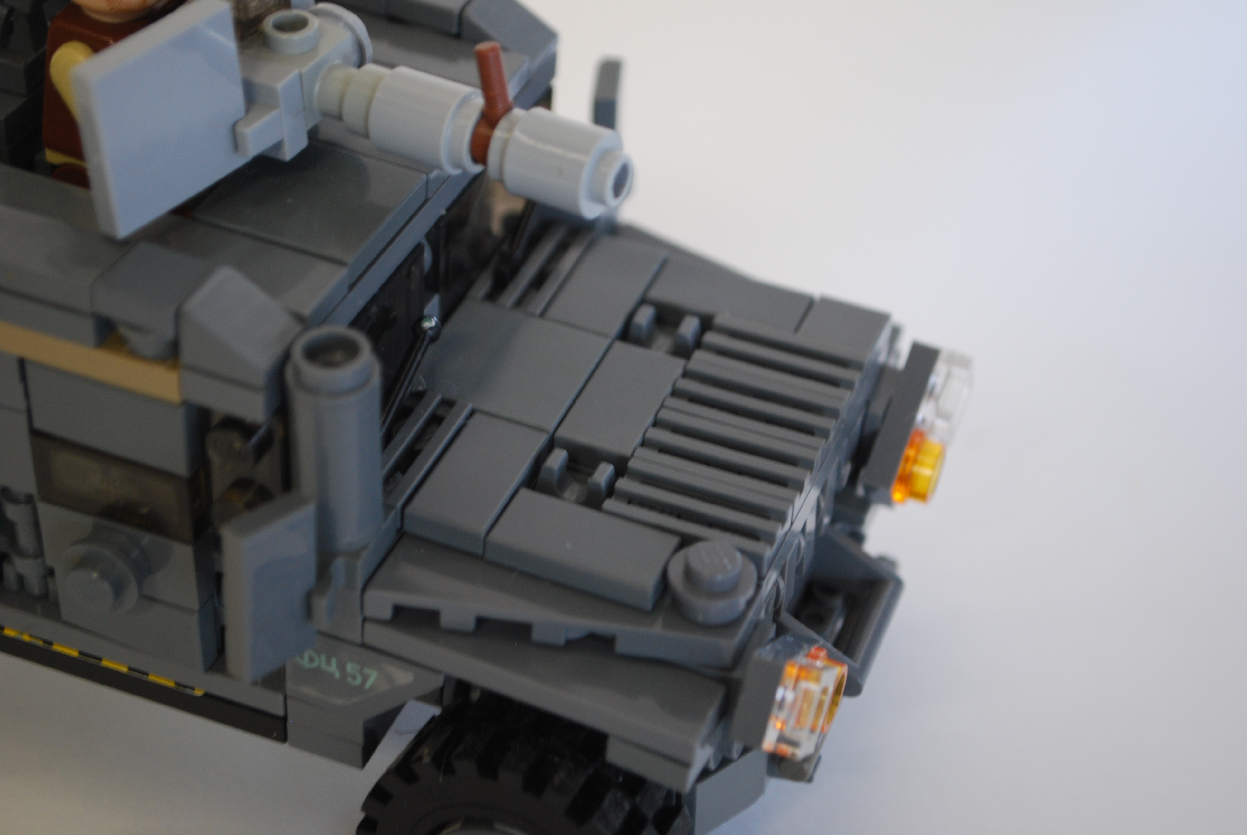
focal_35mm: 72
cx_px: 624
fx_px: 2497
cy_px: 418
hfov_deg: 28.0
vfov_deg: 19.0
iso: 400
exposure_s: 1/6
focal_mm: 48
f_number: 5.6
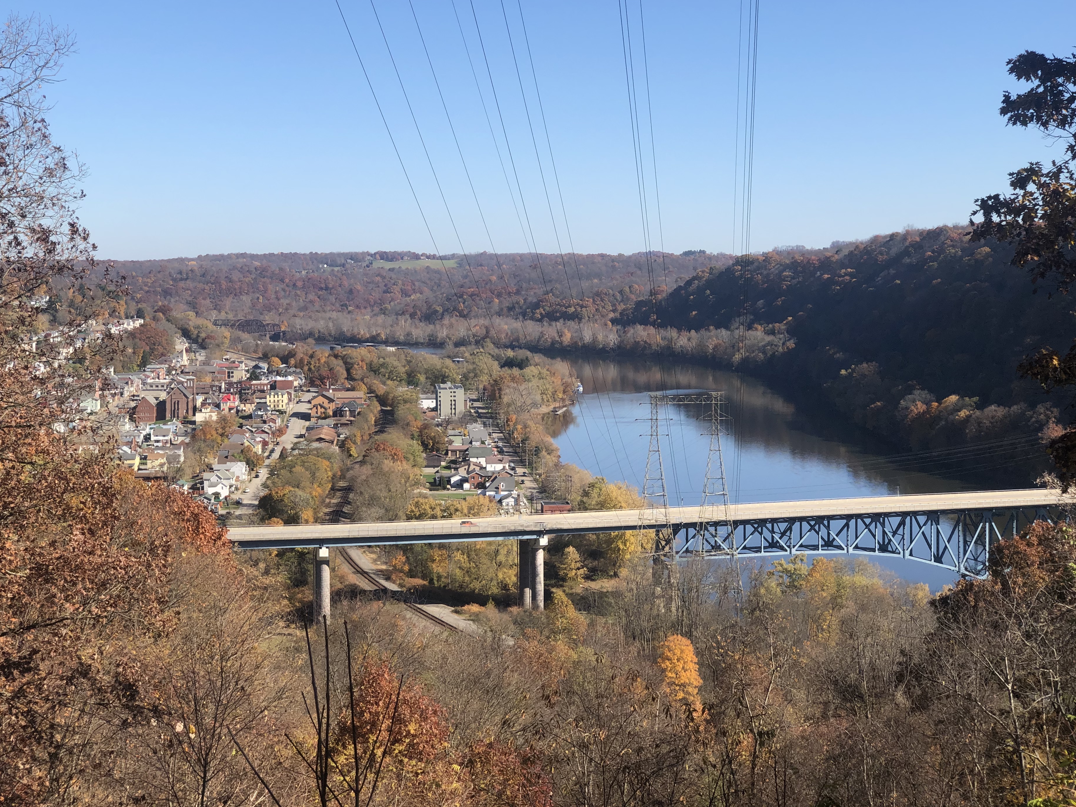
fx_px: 1772
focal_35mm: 57
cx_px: 525
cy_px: 369
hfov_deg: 33.8
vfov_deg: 25.7
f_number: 2.4
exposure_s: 1/906
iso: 16
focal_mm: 6
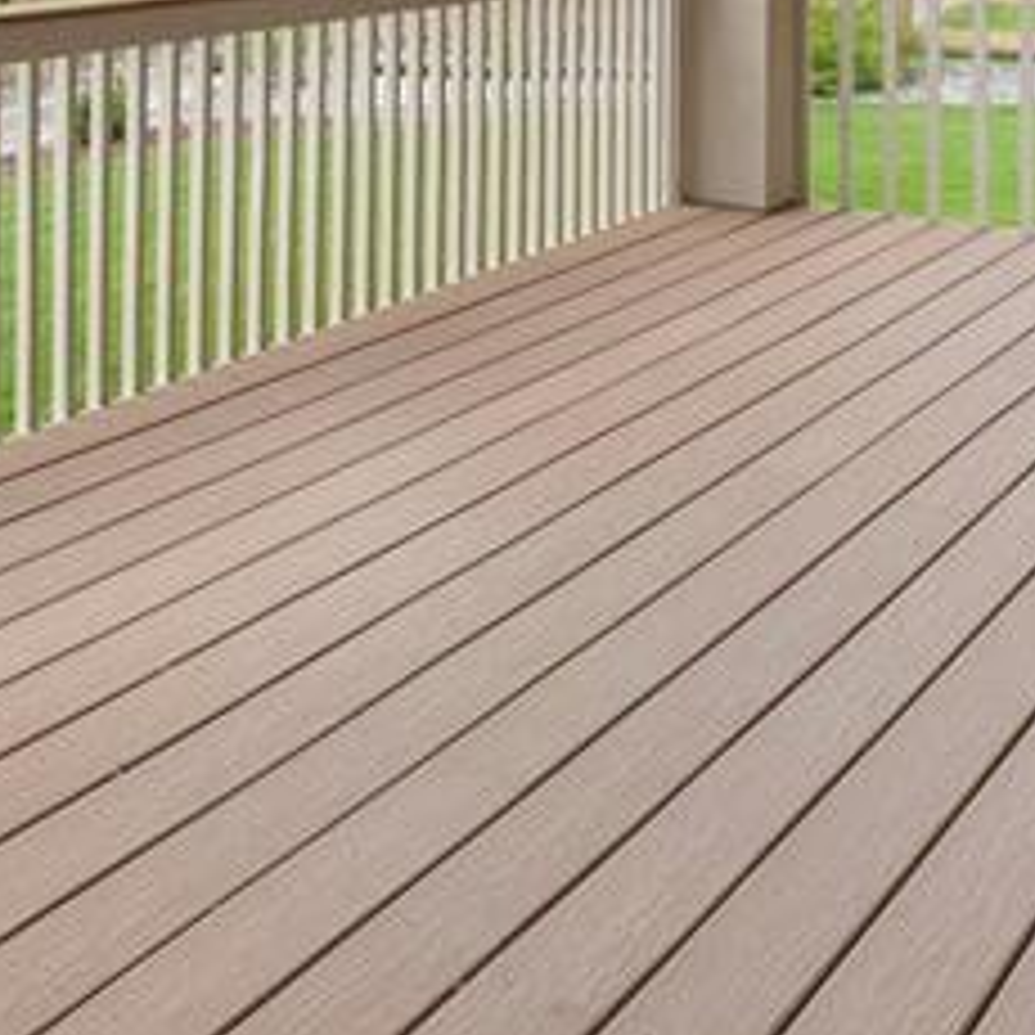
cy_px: -196
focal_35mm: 53
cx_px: -243
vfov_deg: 28.2
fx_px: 1793
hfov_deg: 27.8
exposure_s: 1/500
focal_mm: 14
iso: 400
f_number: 9
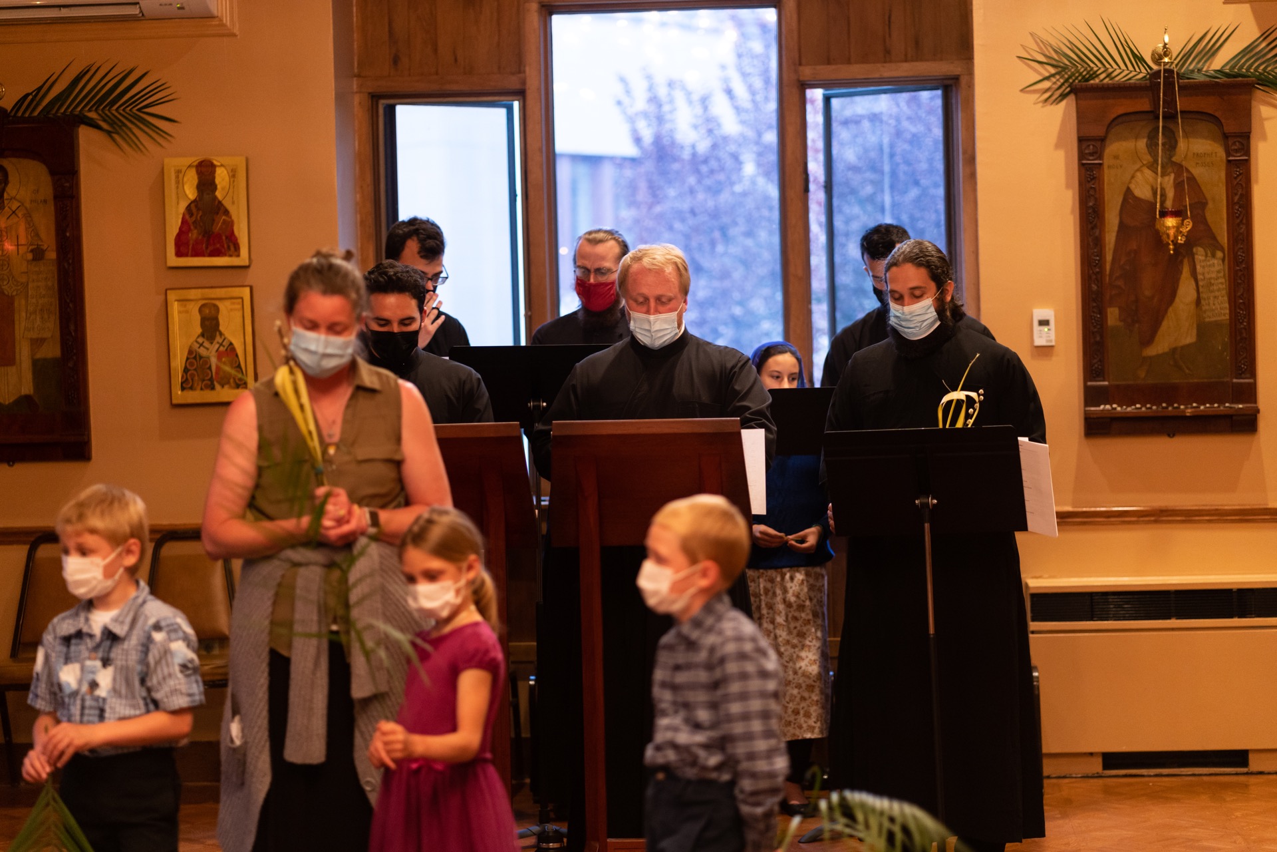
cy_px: 426
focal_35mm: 85
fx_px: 3015
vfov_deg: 16.1
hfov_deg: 23.9
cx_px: 638
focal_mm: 85
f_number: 1.8
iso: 1250
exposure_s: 1/100
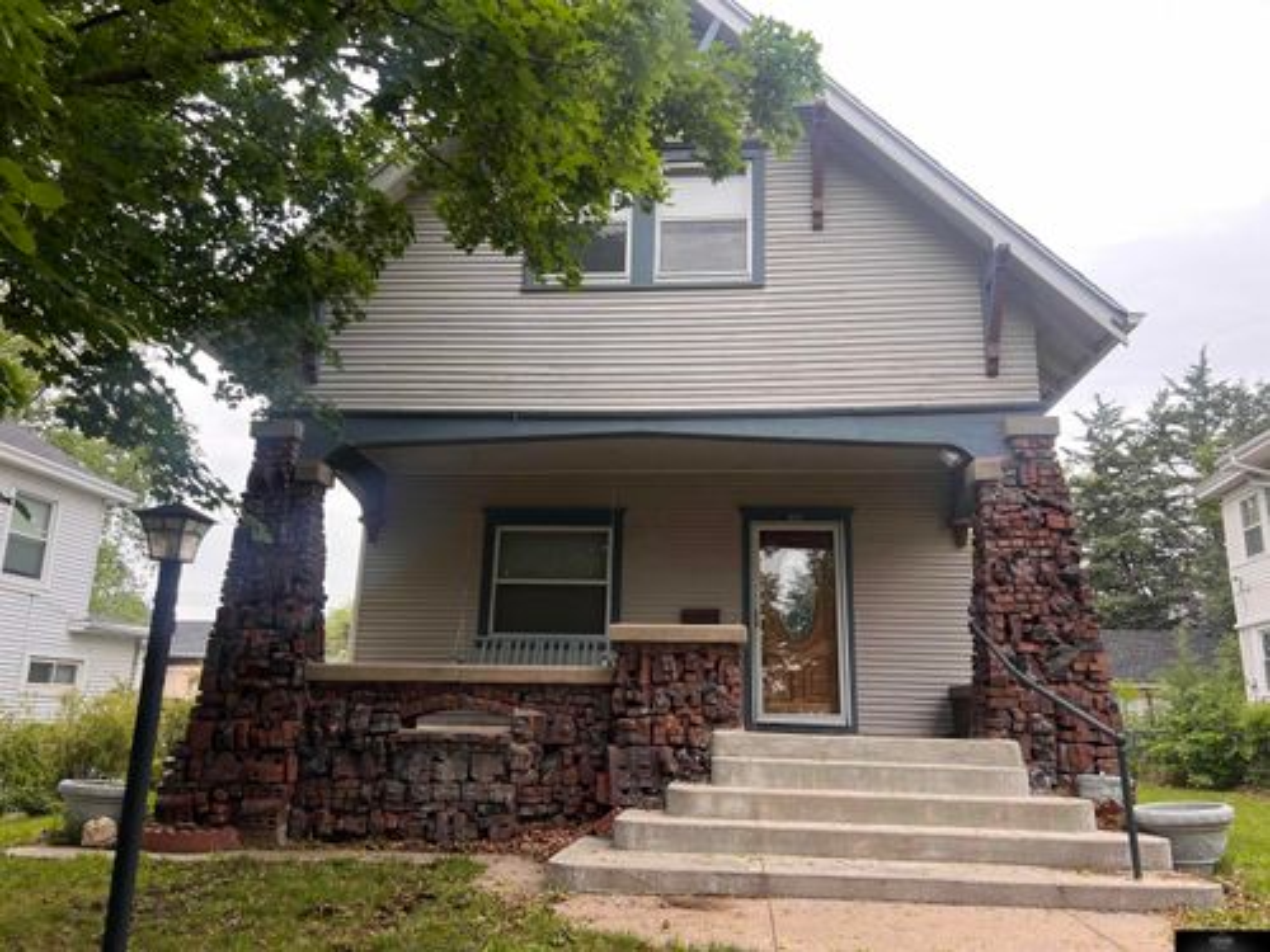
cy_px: 476
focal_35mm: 26
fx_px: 954
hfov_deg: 67.3
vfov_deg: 53.1
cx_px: 635
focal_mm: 5.7
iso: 50
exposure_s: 1/401
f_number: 1.5
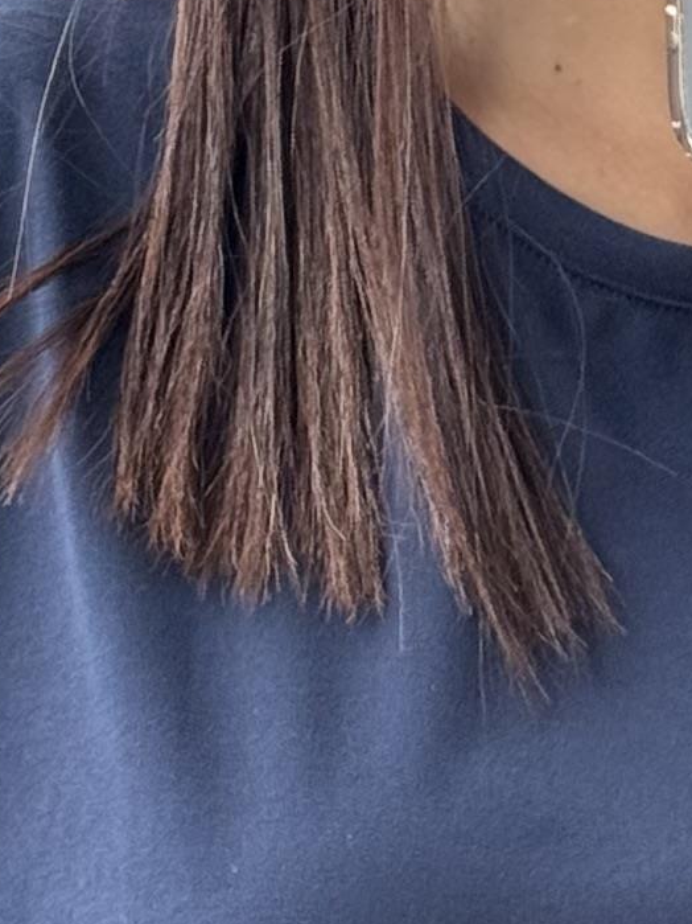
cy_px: 974
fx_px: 7386
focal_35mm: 277
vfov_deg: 7.1
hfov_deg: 5.3
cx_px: 942
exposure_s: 1/138
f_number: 1.78
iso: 100
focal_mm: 6.86
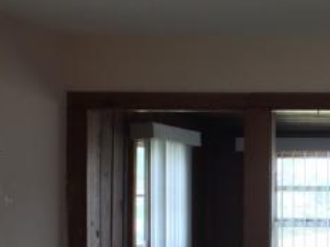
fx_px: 1220
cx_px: 437
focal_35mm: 128
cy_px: 217
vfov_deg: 11.5
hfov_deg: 14.7
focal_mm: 4.15
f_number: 2.2
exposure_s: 1/40
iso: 32
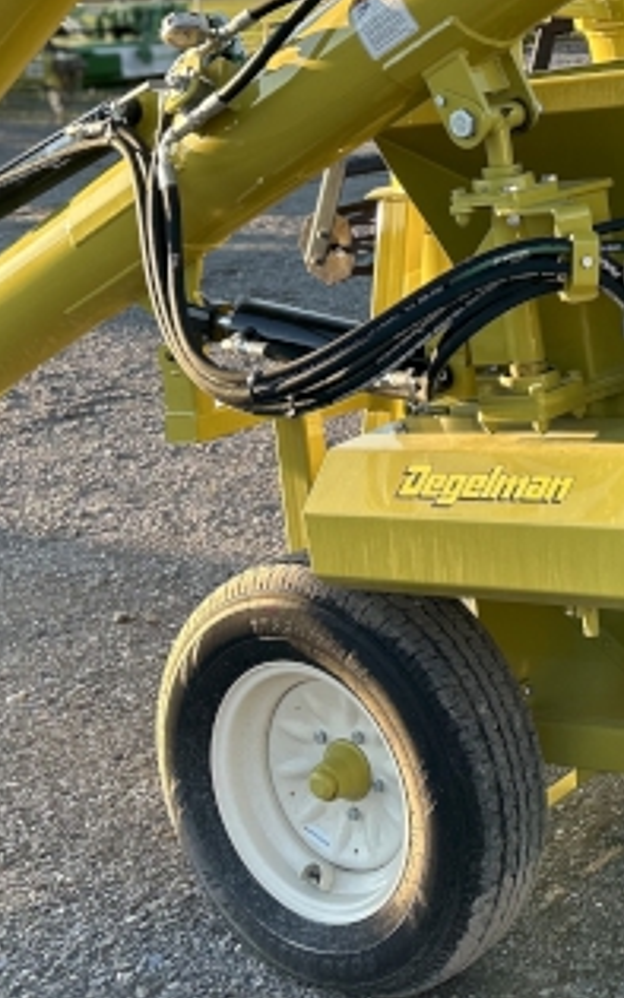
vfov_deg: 28.6
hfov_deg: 18.0
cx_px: 665
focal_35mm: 70
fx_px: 1904
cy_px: 162
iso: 50
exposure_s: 1/509
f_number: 1.5
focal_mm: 5.7
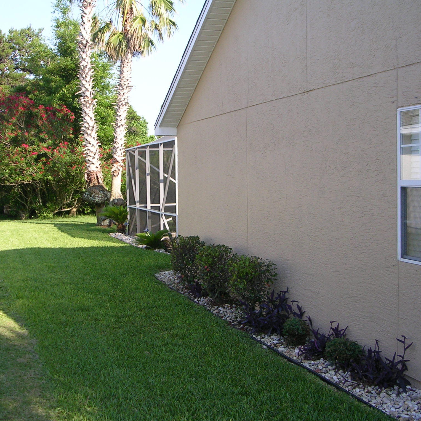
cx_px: 191
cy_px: 210
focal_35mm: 51
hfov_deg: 33.4
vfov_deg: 33.4
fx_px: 702
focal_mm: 6.6
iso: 50
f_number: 3
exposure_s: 1/349
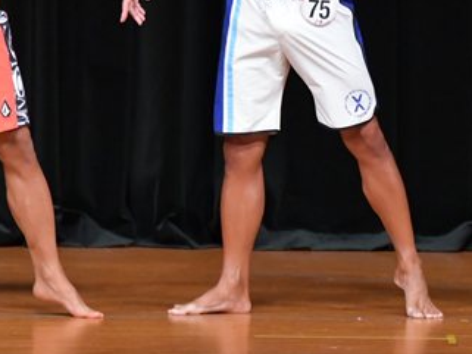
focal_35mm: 662
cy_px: 46
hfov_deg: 3.0
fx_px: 9030
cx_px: 424
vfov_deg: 2.2
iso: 5000
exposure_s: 1/400
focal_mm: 190
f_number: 5.6
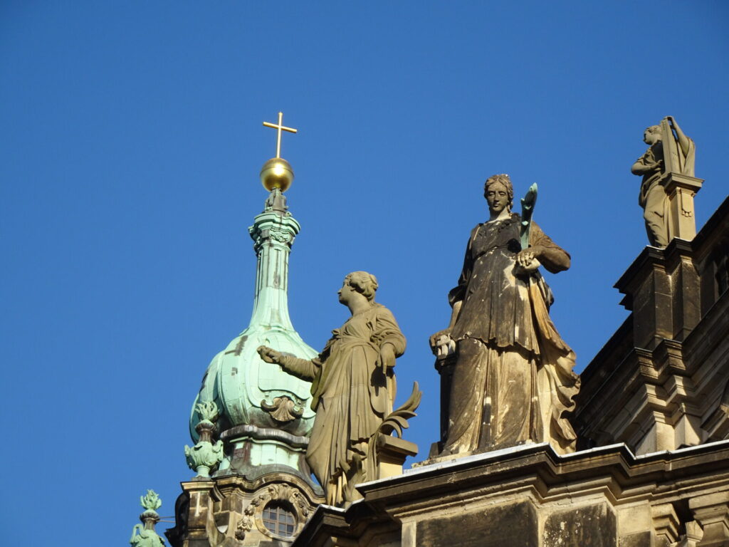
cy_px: 274
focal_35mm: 178
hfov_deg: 11.1
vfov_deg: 8.3
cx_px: 364
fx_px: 3749
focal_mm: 30.42
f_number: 5.6
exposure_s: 1/250
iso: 80
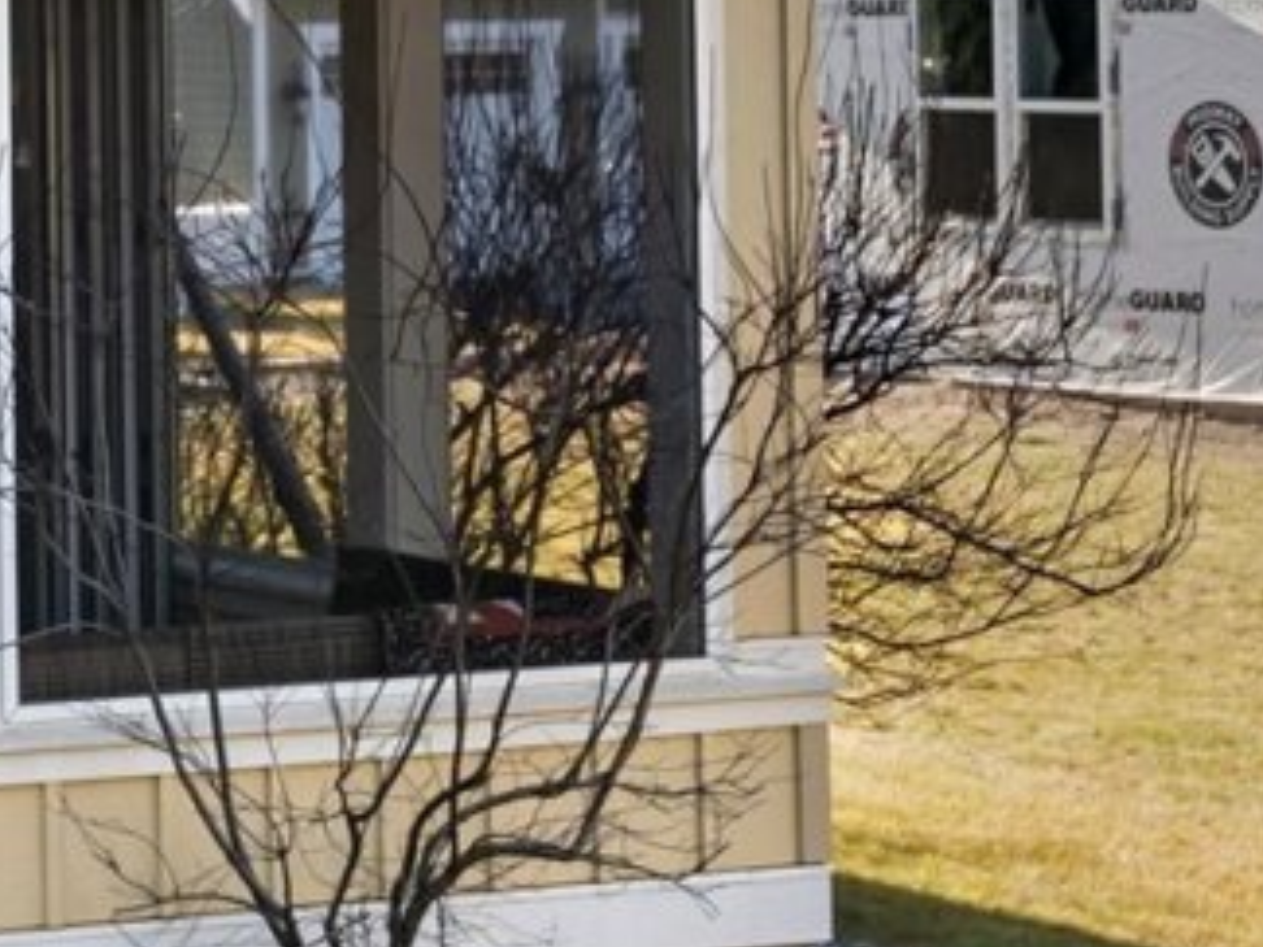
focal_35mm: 135
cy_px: -68
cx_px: -978
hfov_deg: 13.2
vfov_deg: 10.8
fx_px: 4944
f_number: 2.8
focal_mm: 32.6
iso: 80
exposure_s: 1/60
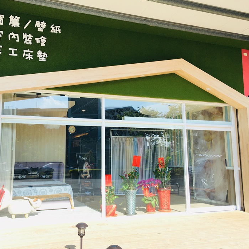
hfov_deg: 47.0
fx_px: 285
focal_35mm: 35
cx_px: 101
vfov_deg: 47.2
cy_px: 126
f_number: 2.2
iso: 25
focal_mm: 4.15
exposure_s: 1/418
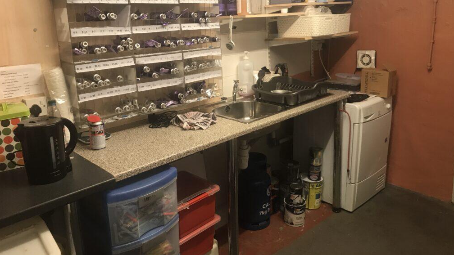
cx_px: 228
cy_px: 94
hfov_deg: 62.6
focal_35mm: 31
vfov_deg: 37.5
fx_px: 373
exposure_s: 1/17
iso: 40
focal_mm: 3.99
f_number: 1.8
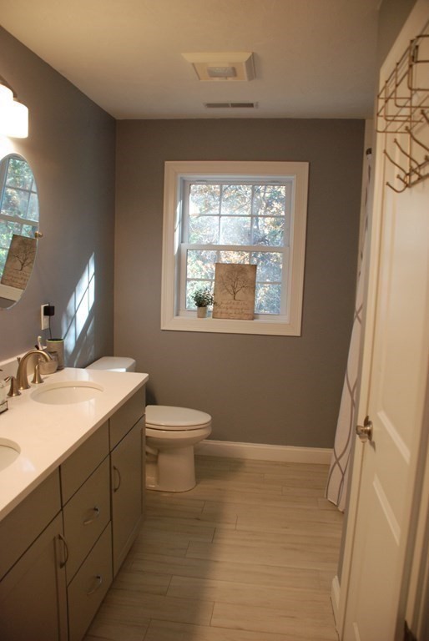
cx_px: 214
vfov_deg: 67.3
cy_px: 320
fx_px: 481
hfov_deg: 48.0
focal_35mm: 27
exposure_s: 1/60
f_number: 4
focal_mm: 18
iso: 640
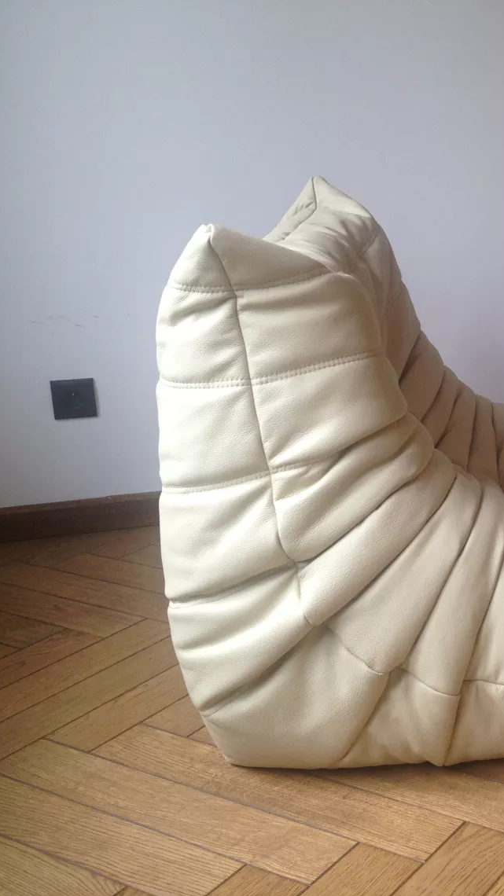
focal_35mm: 51
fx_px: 1212
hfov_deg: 22.2
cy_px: 449
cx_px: 560
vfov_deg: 40.6
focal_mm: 4.28
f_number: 2.4
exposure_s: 1/60
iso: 64
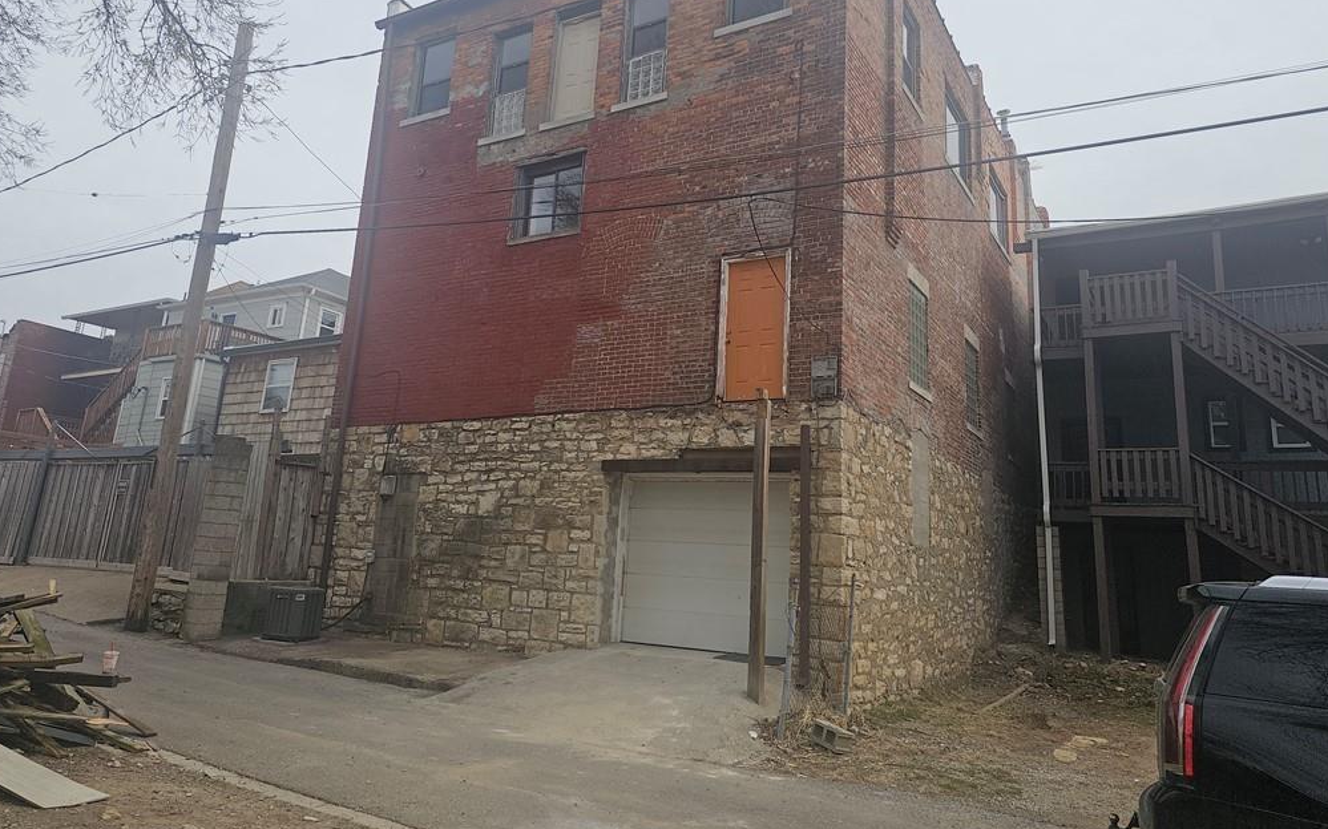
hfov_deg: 72.6
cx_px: 662
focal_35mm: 25
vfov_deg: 49.0
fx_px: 905
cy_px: 344
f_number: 1.7
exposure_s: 1/711
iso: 10
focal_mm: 6.3
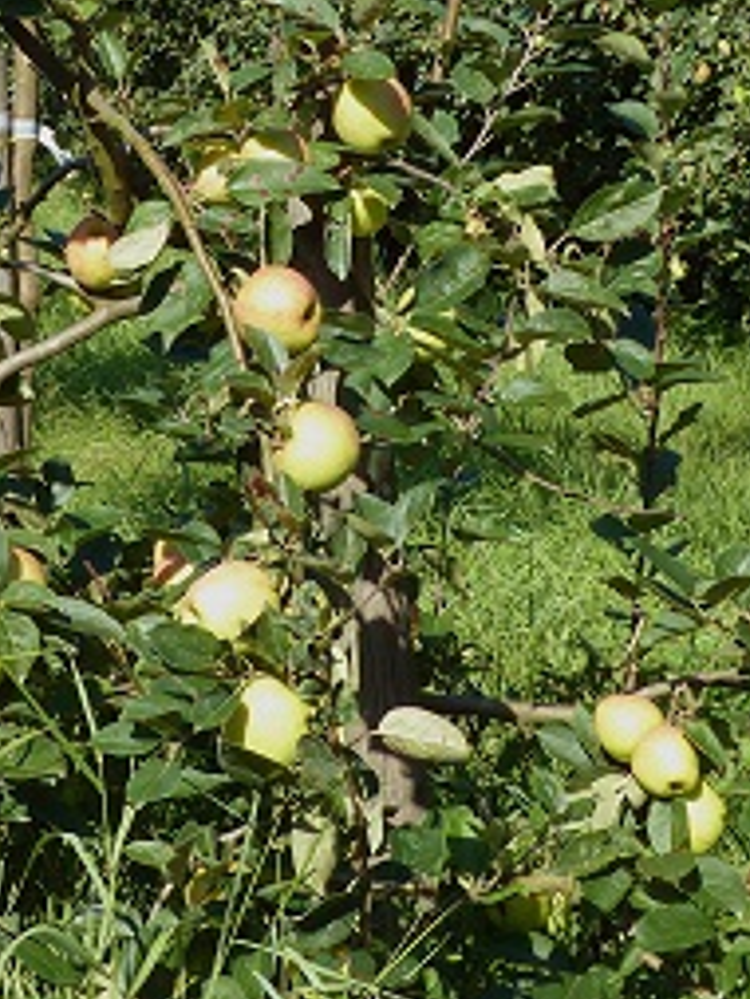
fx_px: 3348
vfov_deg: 16.8
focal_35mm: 116
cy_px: 213
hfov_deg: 12.7
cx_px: 186
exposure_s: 1/400
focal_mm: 8.4
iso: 100
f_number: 4
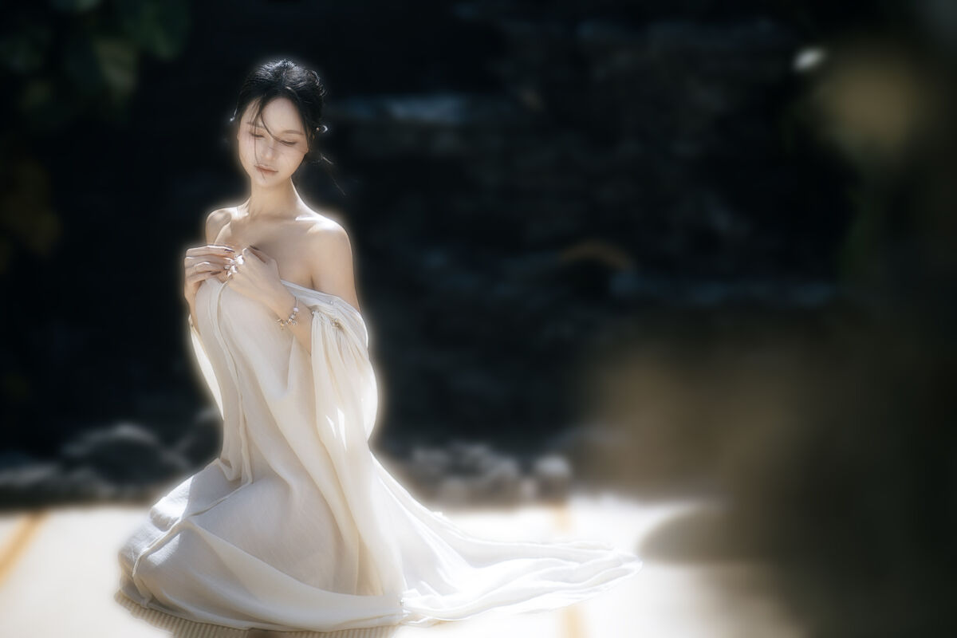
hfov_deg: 23.9
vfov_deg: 16.1
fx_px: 2259
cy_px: 319
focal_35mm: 85
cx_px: 478
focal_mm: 85
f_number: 1.8
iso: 100
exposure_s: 1/1600
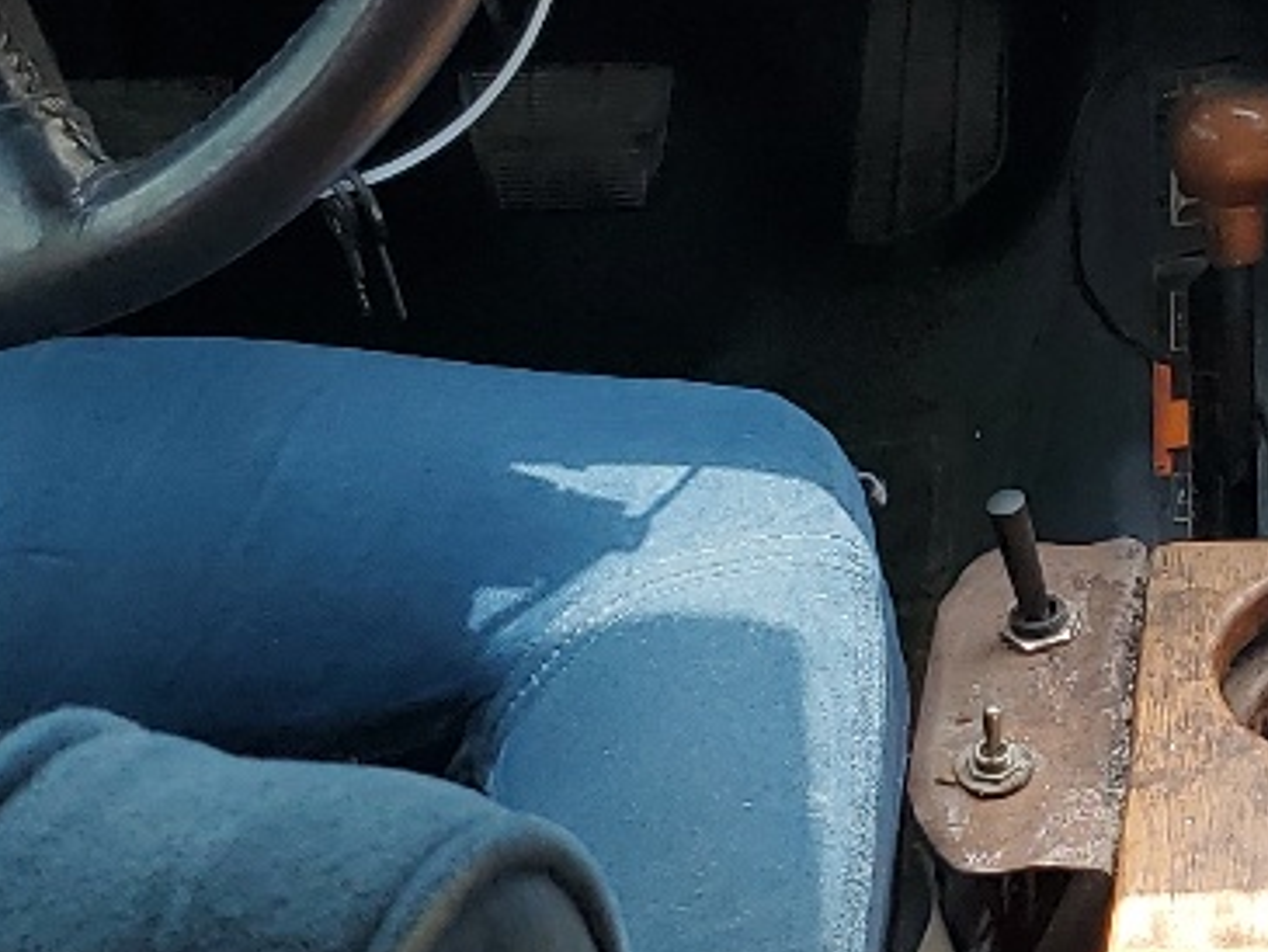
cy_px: 573
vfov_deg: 13.0
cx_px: 1362
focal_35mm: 114
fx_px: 4177
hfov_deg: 16.8
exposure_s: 1/222
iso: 50
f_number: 1.5
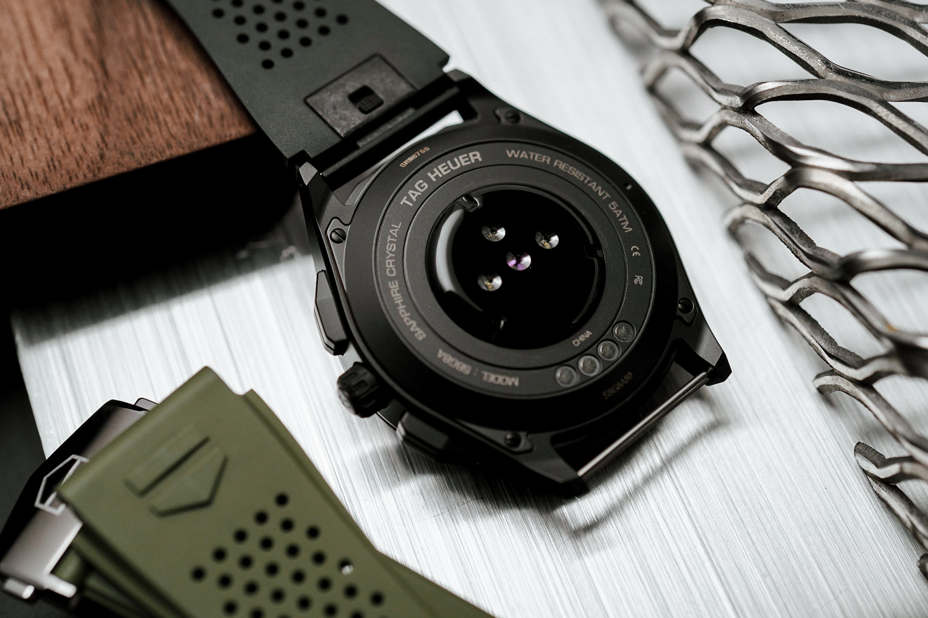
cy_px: 309
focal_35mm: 40
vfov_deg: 33.4
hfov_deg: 48.5
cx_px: 464
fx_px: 1031
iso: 500
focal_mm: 40
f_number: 4
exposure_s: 1/160
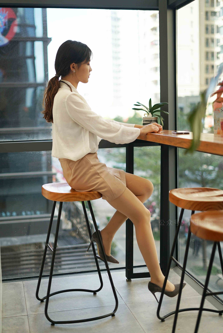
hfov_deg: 27.0
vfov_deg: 39.6
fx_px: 464
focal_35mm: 50
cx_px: 112
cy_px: 166
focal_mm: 50
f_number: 1.8
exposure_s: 1/320
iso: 200
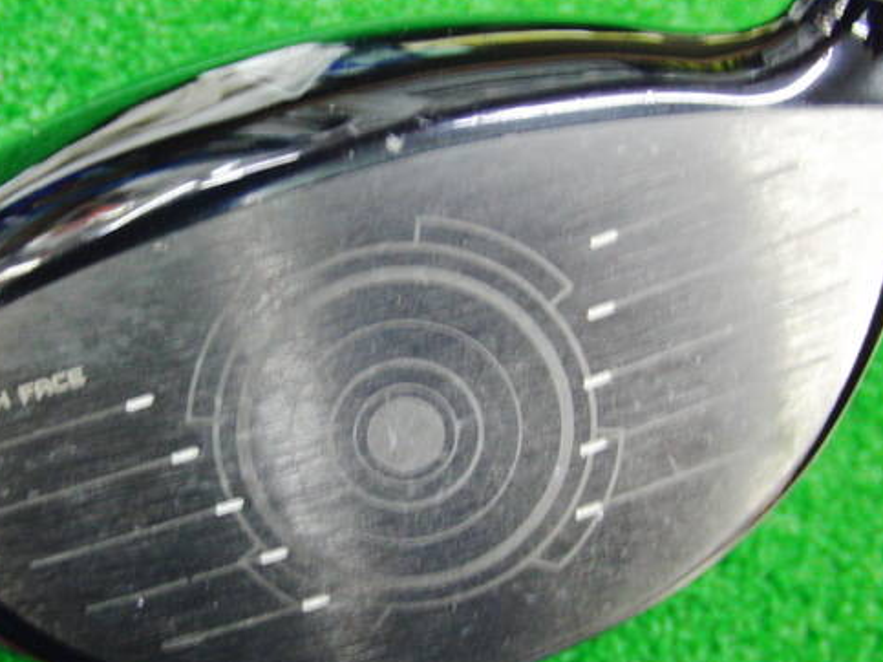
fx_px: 1250
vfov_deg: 29.7
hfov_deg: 38.6
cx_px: 325
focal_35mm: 49
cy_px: 353
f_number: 3.6
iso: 400
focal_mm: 6.42
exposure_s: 1/13
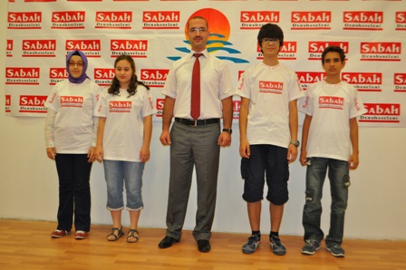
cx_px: 203
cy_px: 135
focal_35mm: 36
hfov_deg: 53.2
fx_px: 406
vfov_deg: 36.8
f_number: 4
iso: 800
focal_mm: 24
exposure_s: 1/60
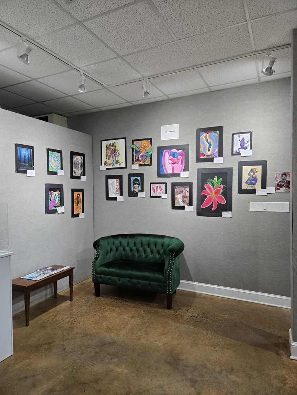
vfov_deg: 73.9
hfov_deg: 58.9
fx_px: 263
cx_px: 148
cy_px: 198
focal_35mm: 23
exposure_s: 1/120
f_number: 1.8
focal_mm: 5.4
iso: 200
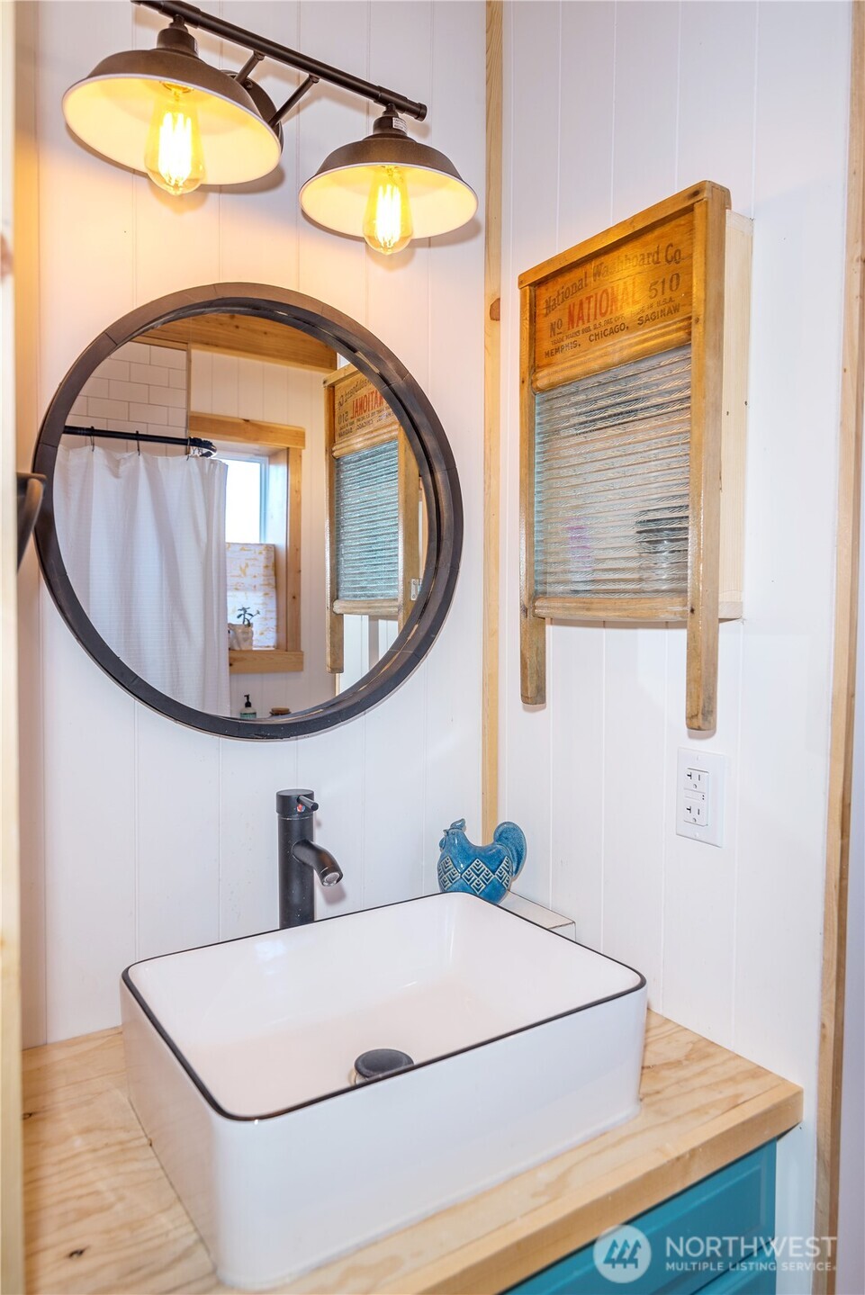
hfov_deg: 53.2
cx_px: 432
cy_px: 648
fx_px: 864
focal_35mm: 24
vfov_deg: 73.7
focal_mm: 24
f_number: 5.6
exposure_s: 1/25
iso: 200
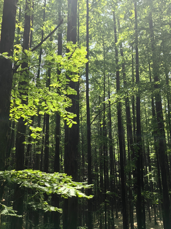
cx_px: 86
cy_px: 114
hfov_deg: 37.7
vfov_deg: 49.0
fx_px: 250
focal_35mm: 38
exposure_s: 1/909
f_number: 1.4
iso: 50
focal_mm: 5.75
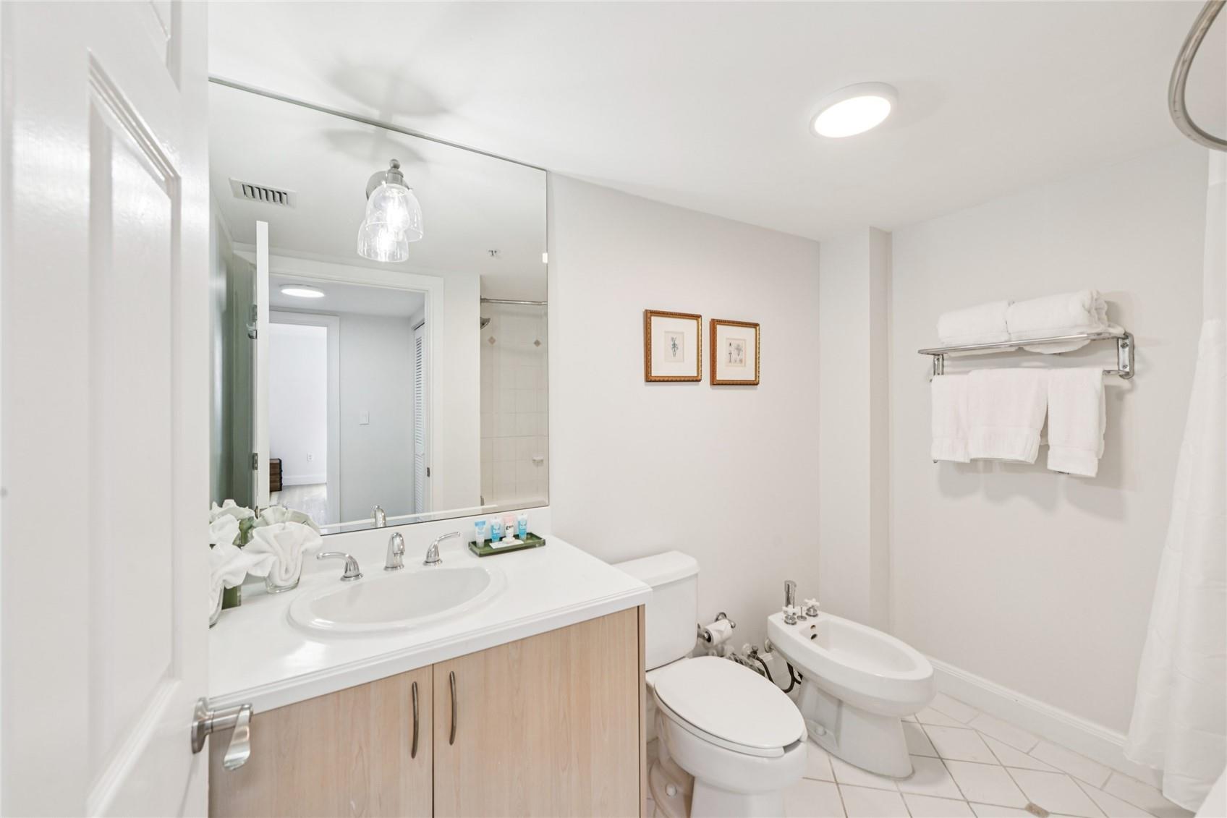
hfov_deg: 104.2
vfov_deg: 81.2
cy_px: 409
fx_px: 477
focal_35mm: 14
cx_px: 614
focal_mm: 14
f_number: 8
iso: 200
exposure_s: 1/13
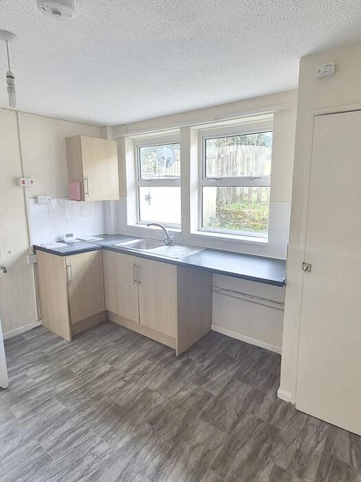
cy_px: 241
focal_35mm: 19
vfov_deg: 84.7
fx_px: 264
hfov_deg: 68.6
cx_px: 187
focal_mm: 1.7
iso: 100
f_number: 2.2
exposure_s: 1/50
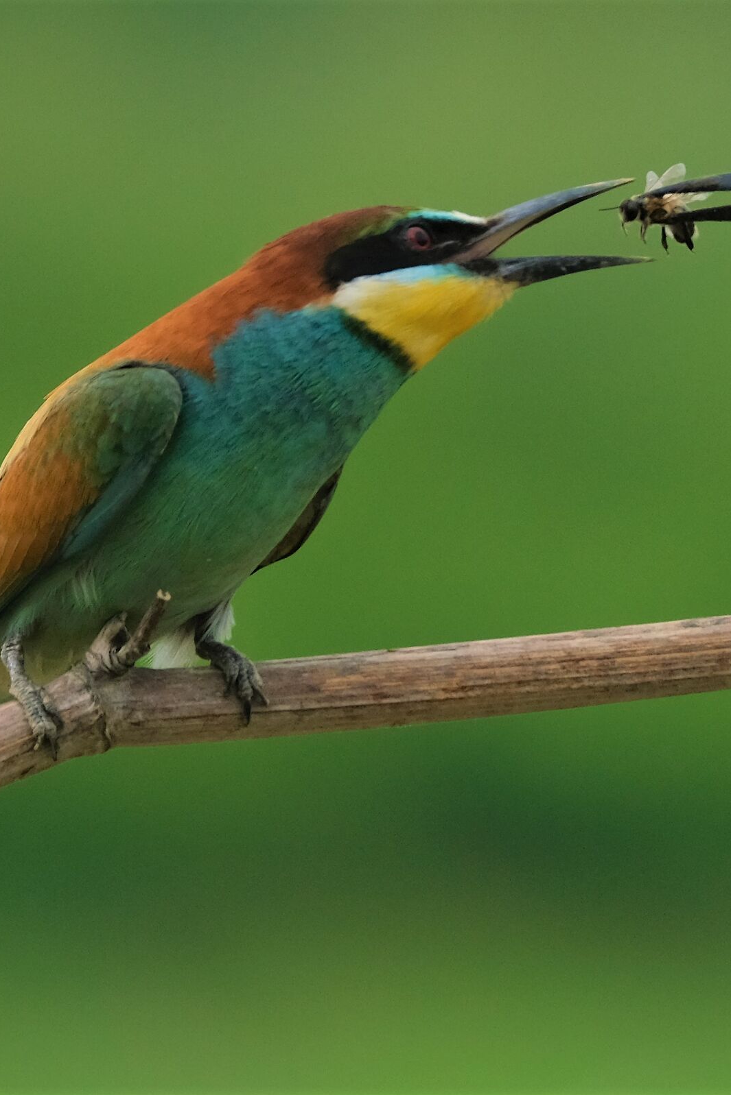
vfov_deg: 2.3
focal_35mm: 885
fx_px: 26948
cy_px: 548
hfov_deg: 1.6
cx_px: 532
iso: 640
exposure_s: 1/1000
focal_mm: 392.6
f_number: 7.1
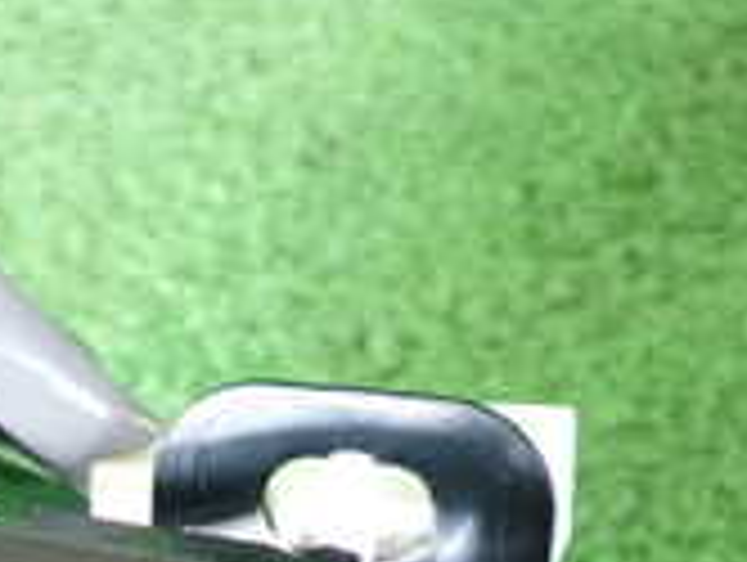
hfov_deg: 14.3
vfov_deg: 10.4
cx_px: 166
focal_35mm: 137
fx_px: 2961
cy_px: 890
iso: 1000
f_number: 2.7
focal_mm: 6.83
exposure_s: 1/125
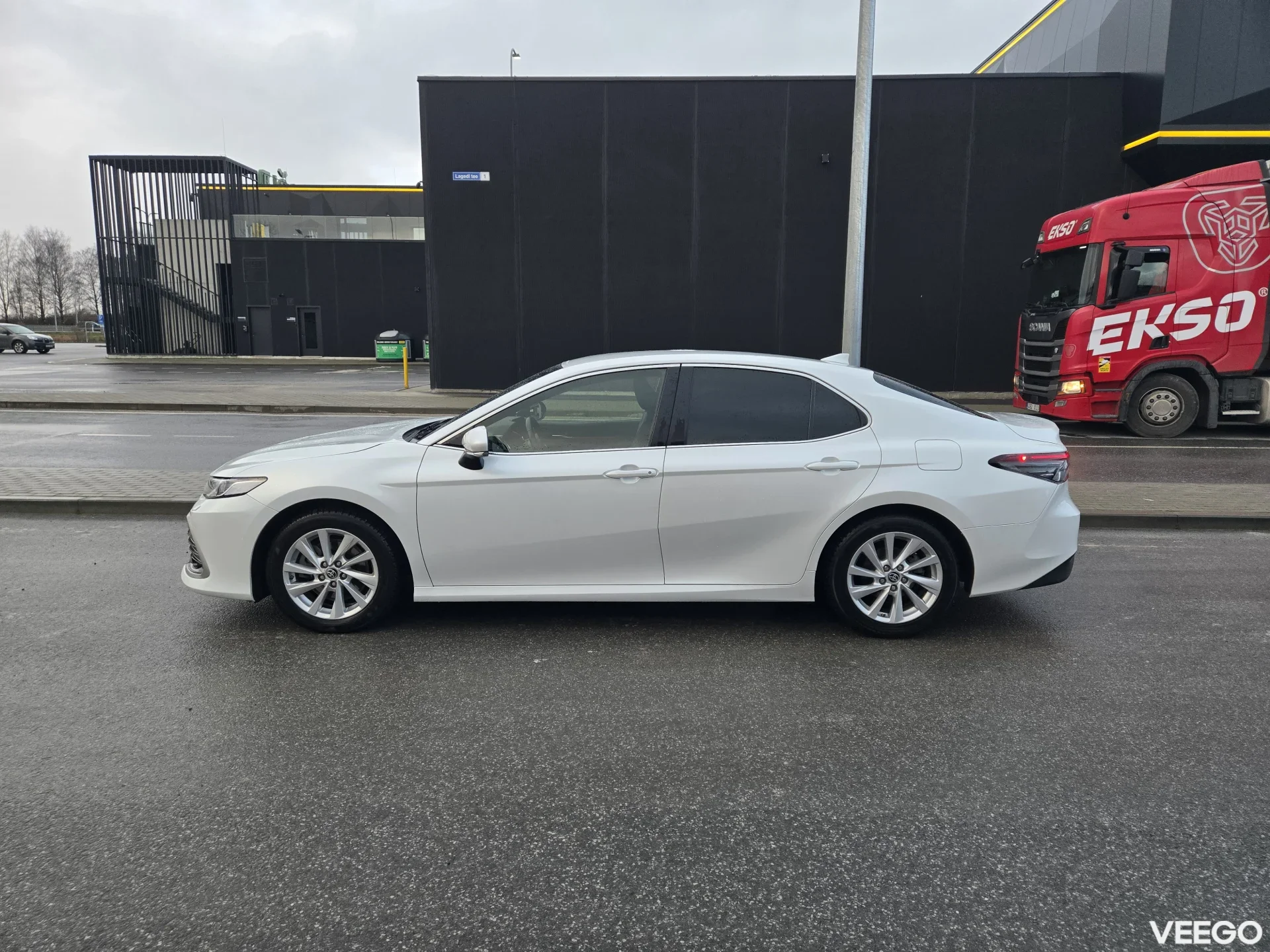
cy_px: 476
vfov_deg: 58.9
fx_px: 844
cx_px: 635
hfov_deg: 73.9
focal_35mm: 23
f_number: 1.8
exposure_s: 1/508
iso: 160
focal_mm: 5.4
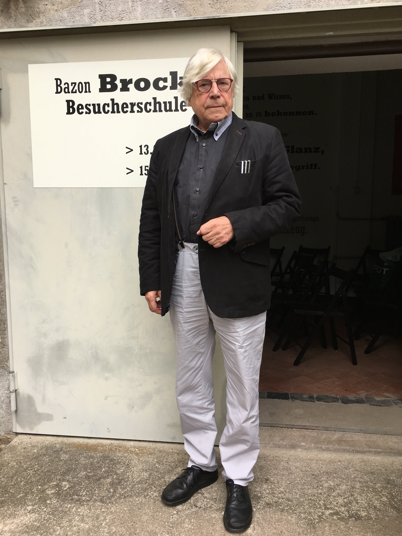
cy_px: 268
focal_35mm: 29
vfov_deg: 61.7
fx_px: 449
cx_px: 201
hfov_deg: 48.2
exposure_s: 1/247
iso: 25
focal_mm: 4.15
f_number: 2.2
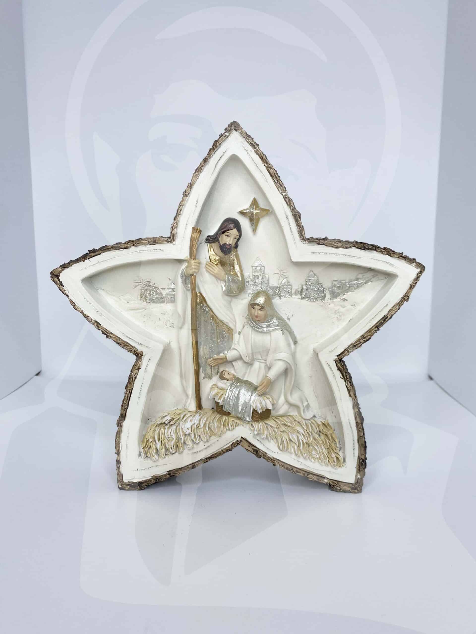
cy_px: 317
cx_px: 238
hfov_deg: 53.1
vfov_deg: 67.3
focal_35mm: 26
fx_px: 477
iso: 32
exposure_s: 1/541
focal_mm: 4.25
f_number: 1.8
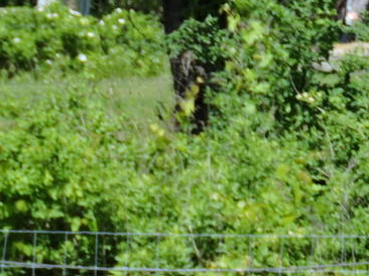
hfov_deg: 1.8
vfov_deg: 1.4
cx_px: -243
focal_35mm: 1093
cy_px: 518
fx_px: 11644
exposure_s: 1/400
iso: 100
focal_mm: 44.6
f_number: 4.7
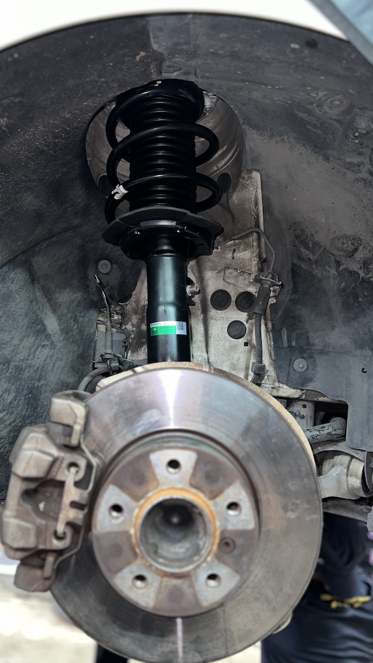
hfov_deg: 40.1
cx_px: 166
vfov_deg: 66.1
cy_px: 331
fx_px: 510
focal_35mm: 29
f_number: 1.5
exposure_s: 1/9
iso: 50
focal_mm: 5.7
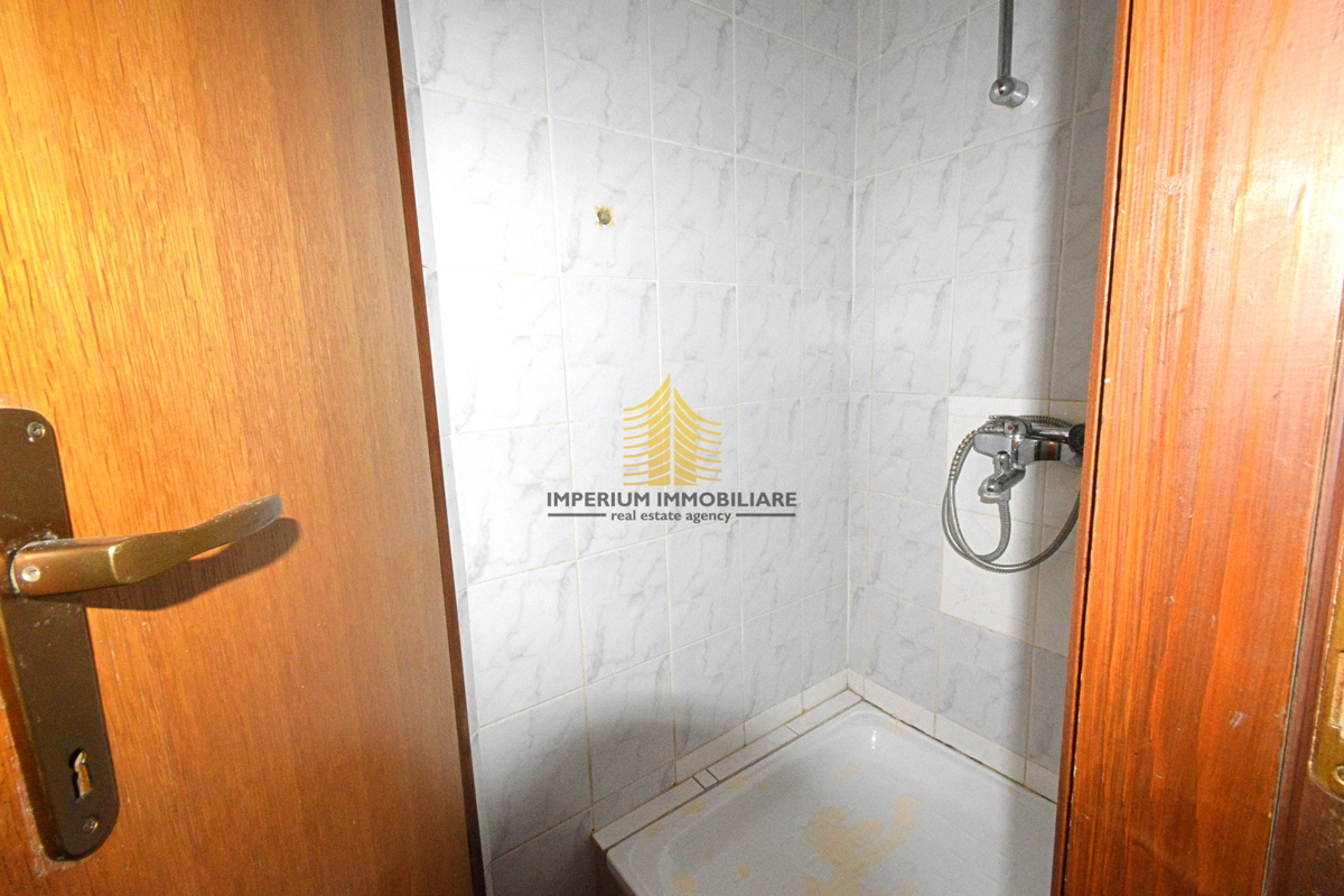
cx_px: 672
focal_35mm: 15
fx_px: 560
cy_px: 448
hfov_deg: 100.4
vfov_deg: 77.3
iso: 3200
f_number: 22
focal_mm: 10
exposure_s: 1/60
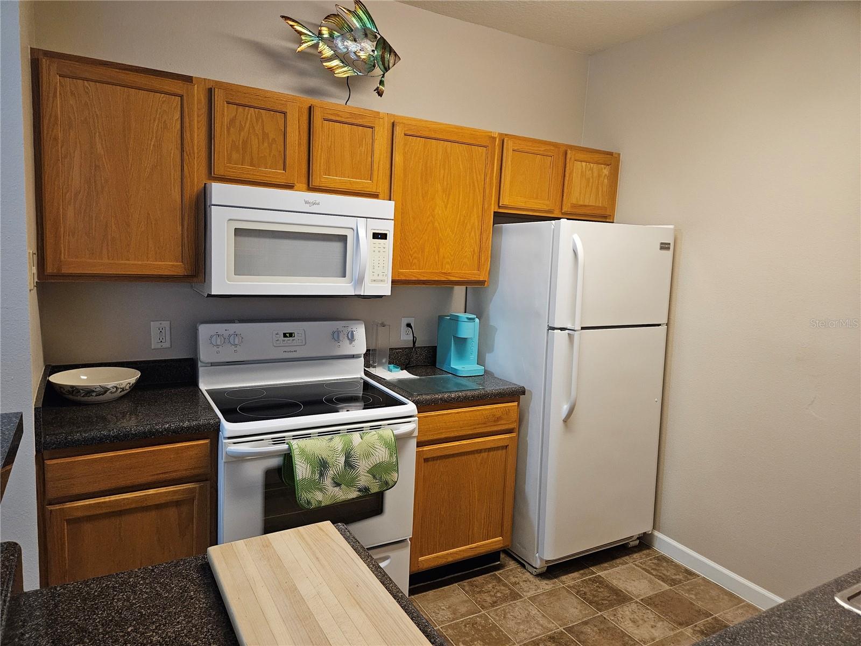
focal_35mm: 23
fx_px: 572
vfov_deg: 58.9
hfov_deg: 73.9
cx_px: 430
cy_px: 323
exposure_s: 1/120
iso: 800
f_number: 1.8
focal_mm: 5.4
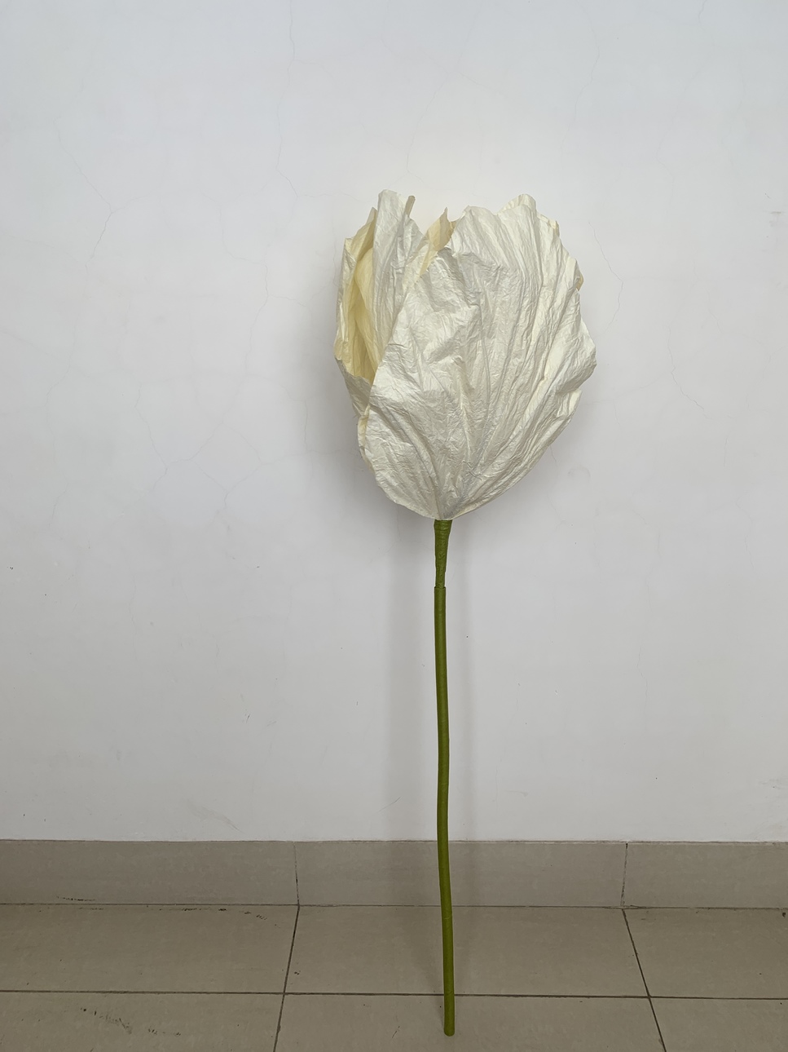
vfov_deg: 67.3
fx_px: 789
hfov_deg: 53.0
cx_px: 394
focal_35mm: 26
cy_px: 526
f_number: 1.8
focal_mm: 4.25
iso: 25
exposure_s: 1/359
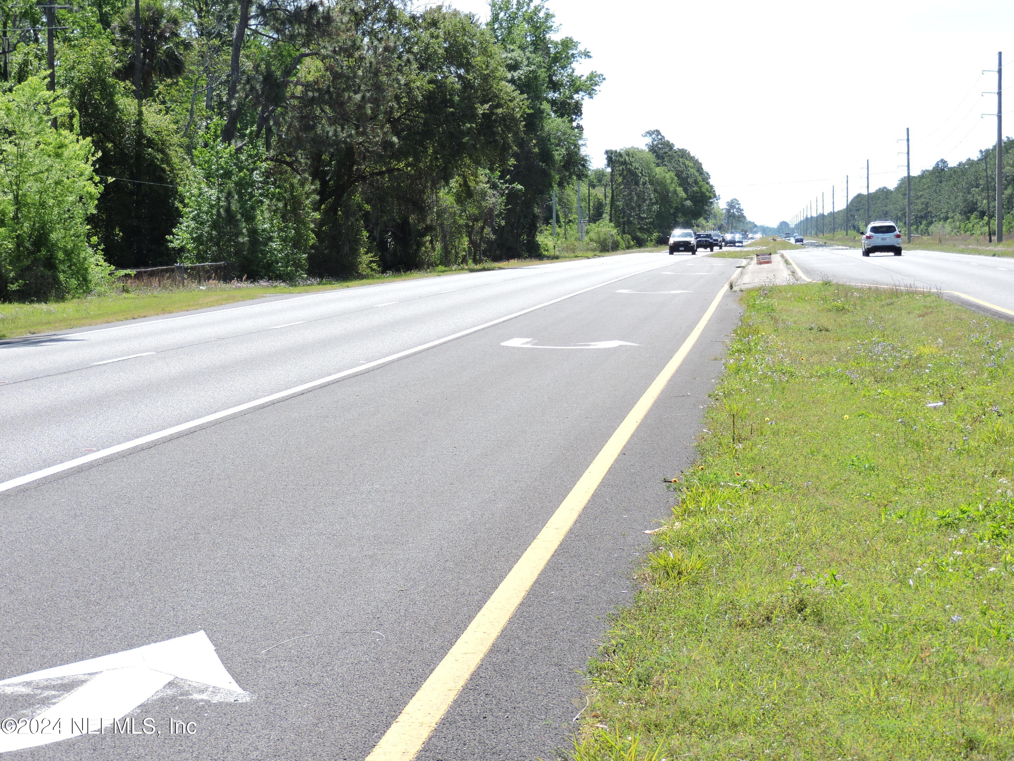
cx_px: 507
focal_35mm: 90
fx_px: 2636
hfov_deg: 21.8
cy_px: 380
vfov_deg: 16.4
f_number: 4.1
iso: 100
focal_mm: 16.1
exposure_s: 1/400
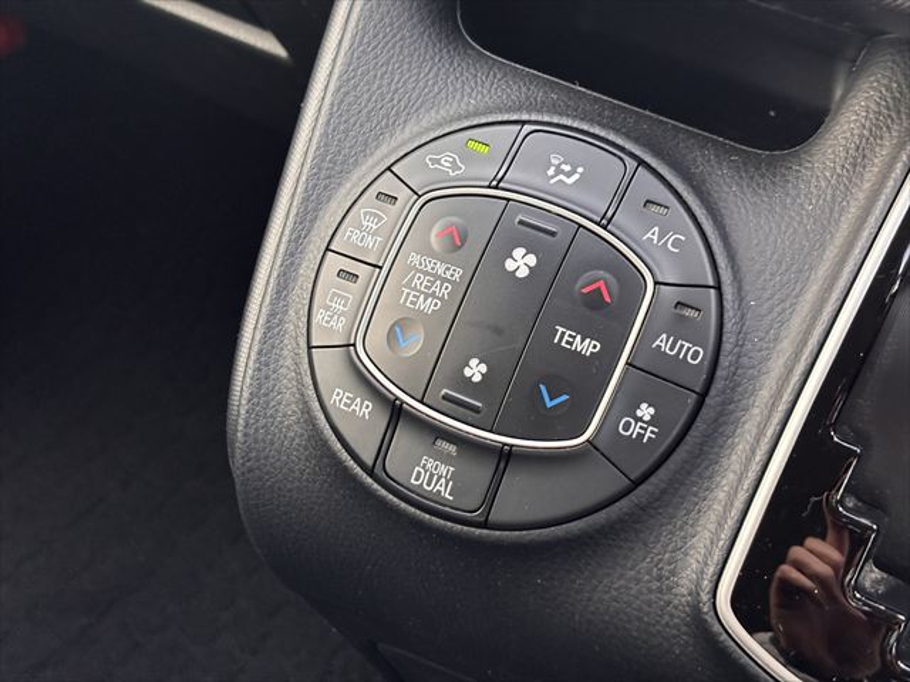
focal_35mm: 52
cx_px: 455
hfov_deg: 36.8
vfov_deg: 28.0
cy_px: 341
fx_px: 1367
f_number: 1.6
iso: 250
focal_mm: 5.96
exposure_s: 1/40
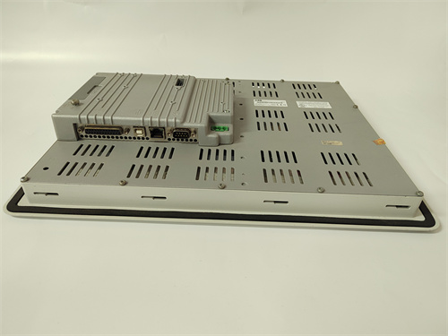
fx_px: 298
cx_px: 224
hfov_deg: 73.9
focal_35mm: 23
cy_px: 168
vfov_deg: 58.9
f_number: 1.9
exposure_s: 1/60
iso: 1653
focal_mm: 5.52
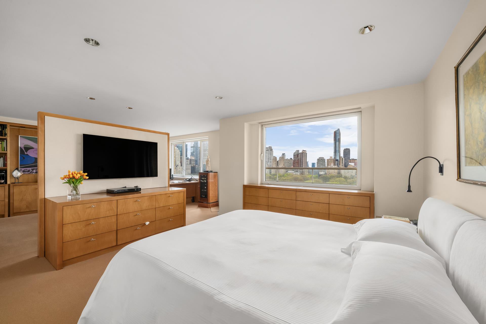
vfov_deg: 81.2
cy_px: 162
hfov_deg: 104.3
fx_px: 189
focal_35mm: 14
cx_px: 243
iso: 1250
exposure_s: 1/13
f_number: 16
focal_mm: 14
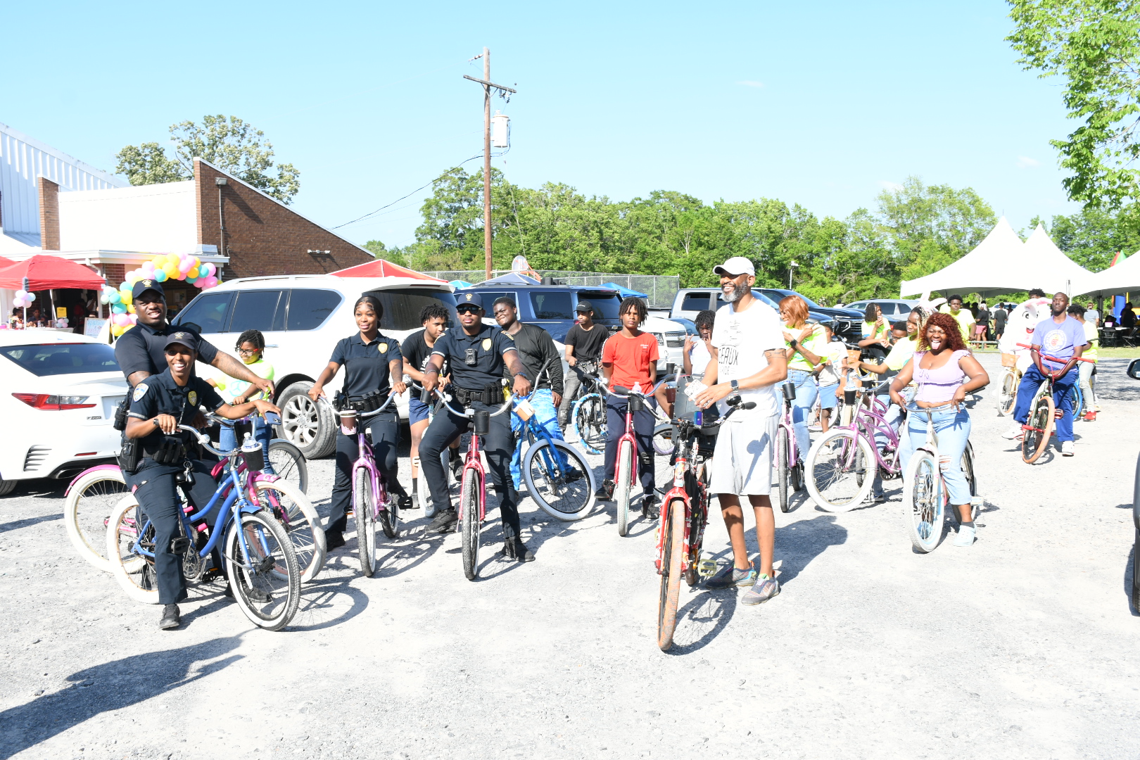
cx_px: 570
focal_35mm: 34
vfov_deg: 38.9
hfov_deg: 55.8
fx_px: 1077
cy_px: 380
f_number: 8
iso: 100
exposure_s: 1/125
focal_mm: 23
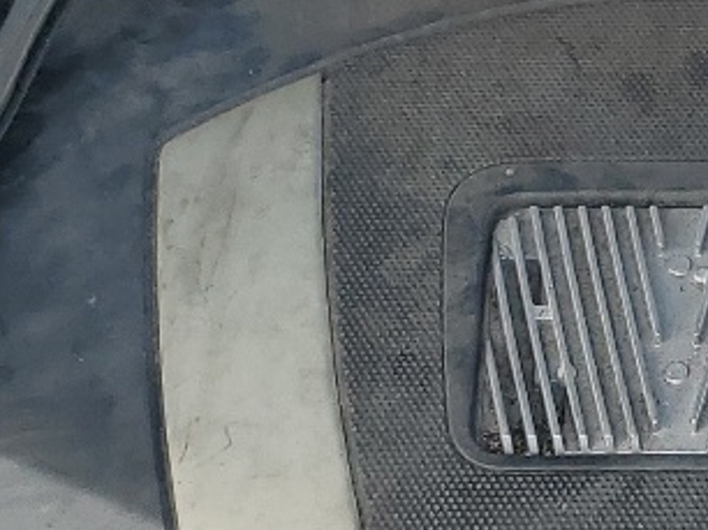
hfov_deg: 14.2
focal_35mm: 136
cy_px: 481
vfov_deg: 10.8
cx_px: 752
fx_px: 2779
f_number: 1.5
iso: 50
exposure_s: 1/909
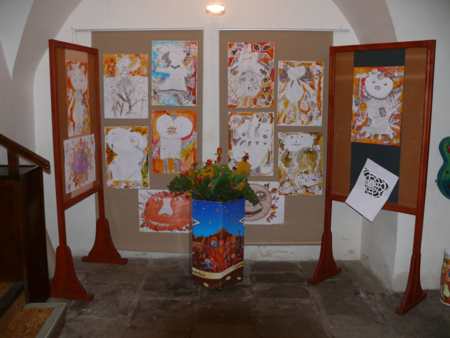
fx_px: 455
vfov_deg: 40.7
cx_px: 225
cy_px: 169
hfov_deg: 52.6
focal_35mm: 35
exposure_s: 1/30
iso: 100
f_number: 2.8
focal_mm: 7.4
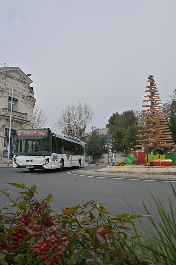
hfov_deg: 42.6
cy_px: 132
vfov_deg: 60.7
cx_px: 88
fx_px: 226
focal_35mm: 31
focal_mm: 20.5
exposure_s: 1/400
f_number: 14
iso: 500
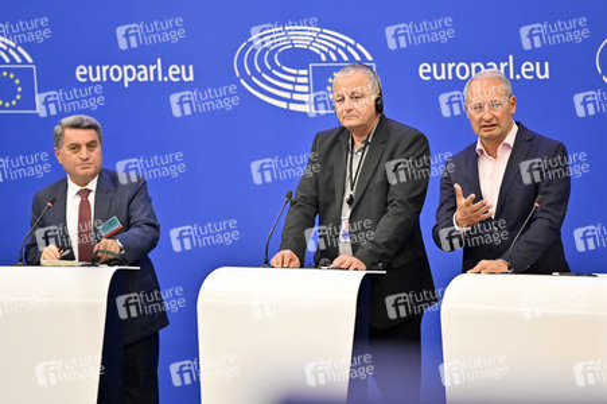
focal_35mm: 180
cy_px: 202
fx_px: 3033
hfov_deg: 11.4
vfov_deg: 7.6
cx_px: 304
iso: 6400
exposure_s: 1/800
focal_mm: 180
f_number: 2.8
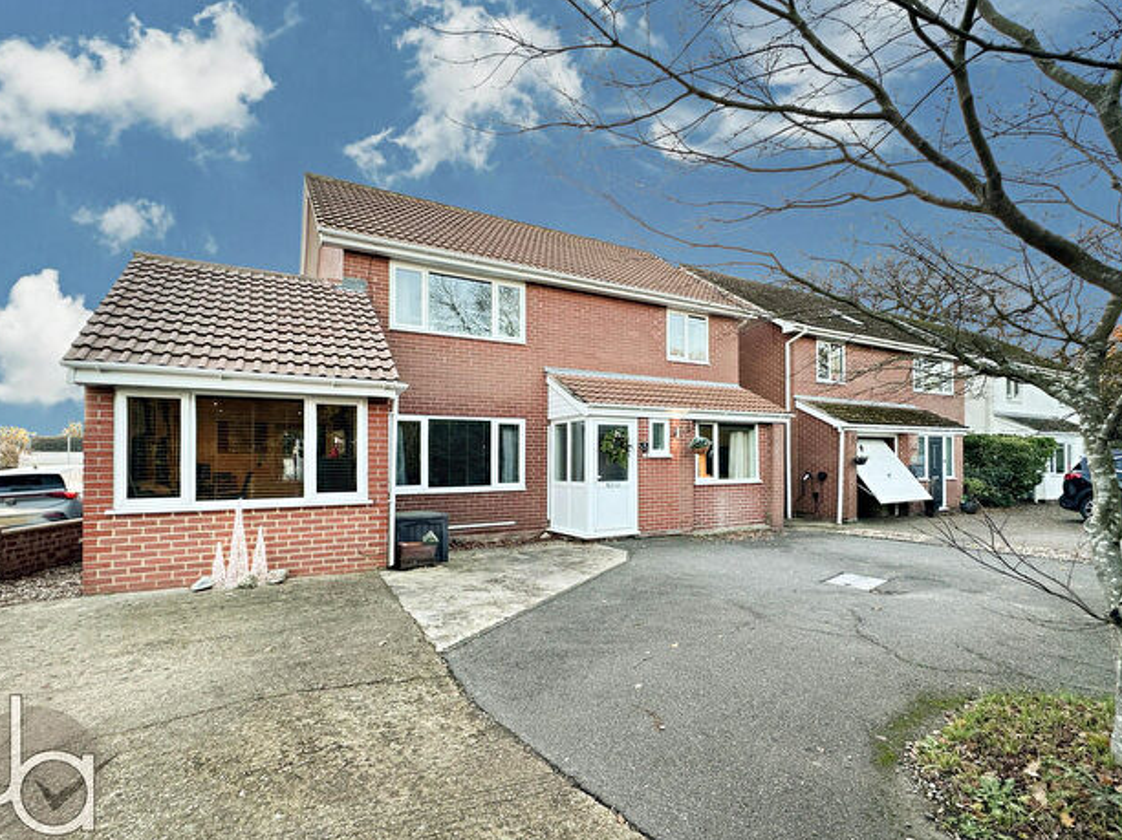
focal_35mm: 16
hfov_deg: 94.5
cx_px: 558
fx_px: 518
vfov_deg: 78.0
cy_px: 422
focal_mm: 2.22
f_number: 2.2
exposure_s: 1/99
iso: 50
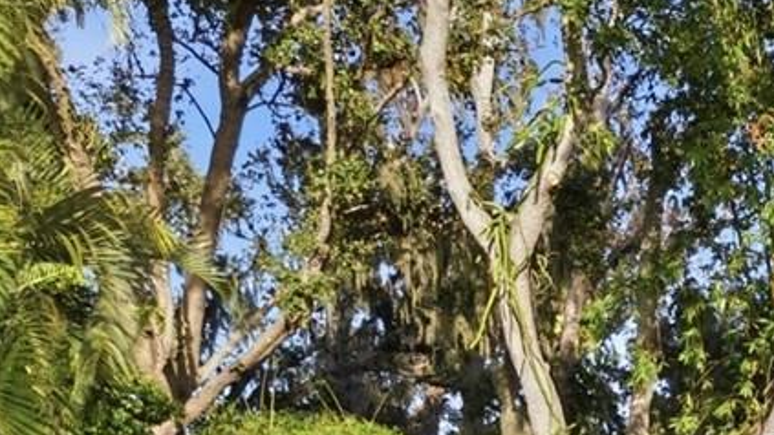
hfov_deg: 18.6
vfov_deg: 11.1
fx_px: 2032
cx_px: 1226
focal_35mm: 99
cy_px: 877
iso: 100
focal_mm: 6.7
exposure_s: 1/20
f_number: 1.7
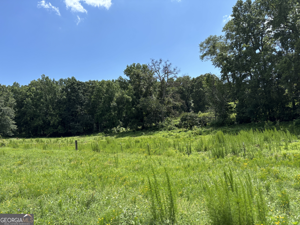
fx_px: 225
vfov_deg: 53.1
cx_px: 150
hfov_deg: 67.3
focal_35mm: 26
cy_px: 112
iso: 50
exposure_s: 1/2639
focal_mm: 5.96
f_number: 1.6
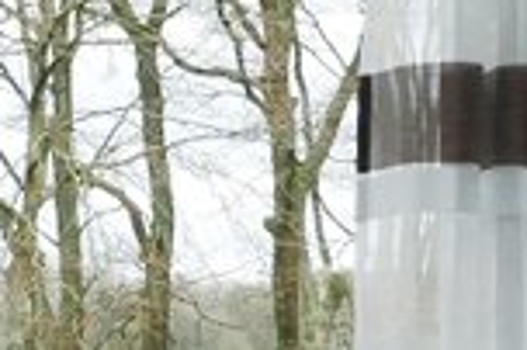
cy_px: 430
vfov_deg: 4.9
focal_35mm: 280
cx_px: 191
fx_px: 4094
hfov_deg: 7.4
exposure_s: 1/160
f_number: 4.5
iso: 200
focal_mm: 17
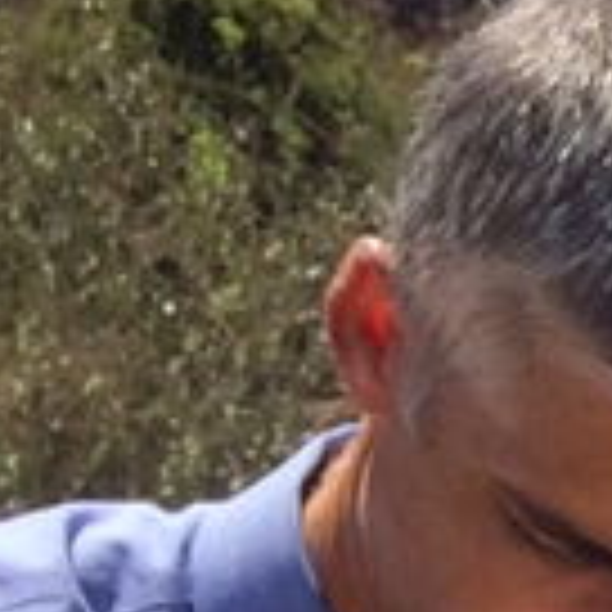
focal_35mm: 273
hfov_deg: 5.2
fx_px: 5461
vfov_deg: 6.2
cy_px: 1341
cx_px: 2948
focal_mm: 4.12
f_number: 2.2
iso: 40
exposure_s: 1/1953
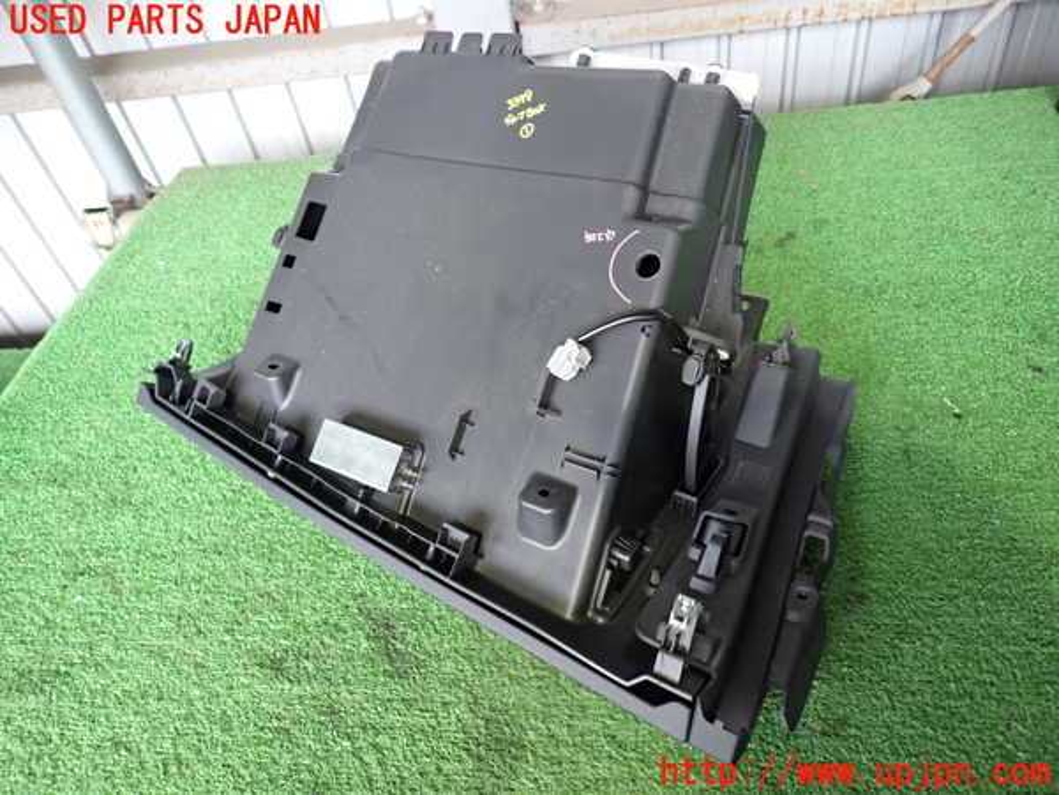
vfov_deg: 54.9
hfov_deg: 69.4
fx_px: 765
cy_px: 398
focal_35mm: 25
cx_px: 530
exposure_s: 1/30
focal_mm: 4.5
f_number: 2
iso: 320
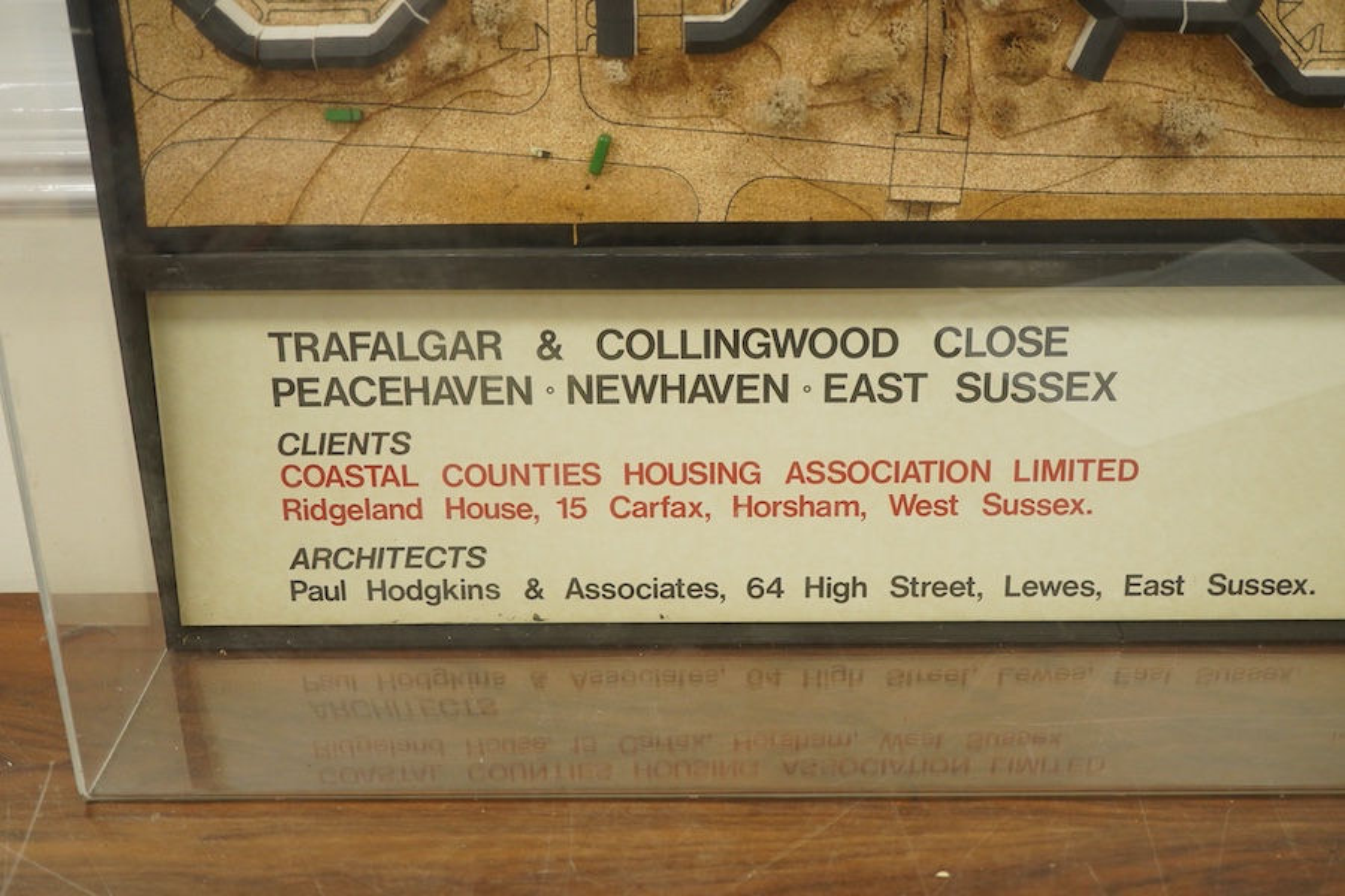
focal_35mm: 45
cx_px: 672
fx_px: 1681
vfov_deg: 29.9
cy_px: 448
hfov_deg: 43.6
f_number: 3.5
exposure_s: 1/125
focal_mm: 30
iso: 1250
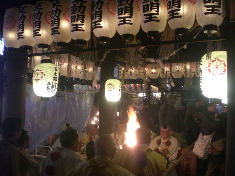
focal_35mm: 38
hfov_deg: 49.0
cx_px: 118
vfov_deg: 37.7
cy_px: 88
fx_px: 258
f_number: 3.1
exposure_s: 1/13
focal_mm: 6.3
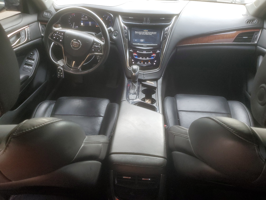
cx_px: 133
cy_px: 100
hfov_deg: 67.3
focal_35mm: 26
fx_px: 200
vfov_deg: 53.1
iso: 93
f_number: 1.5
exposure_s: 1/120
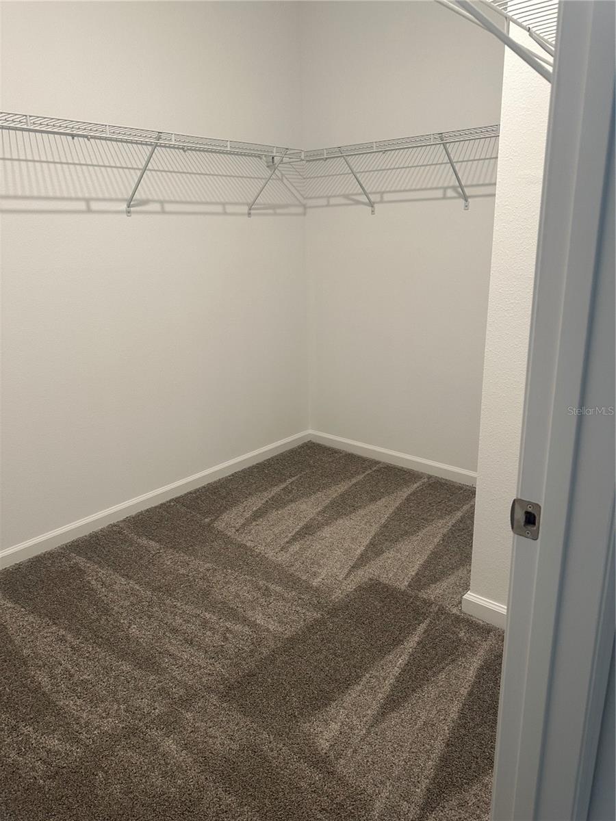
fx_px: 569
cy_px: 410
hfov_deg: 56.8
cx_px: 308
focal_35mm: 24
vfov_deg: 71.6
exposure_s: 1/60
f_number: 1.78
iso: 160
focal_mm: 6.86
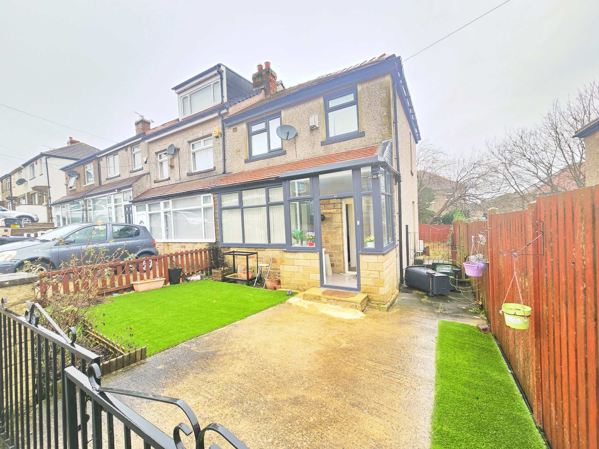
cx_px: 300
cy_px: 224
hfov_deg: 106.2
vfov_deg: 89.9
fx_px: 225
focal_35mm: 13
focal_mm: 2.2
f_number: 2.2
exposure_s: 1/50
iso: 80
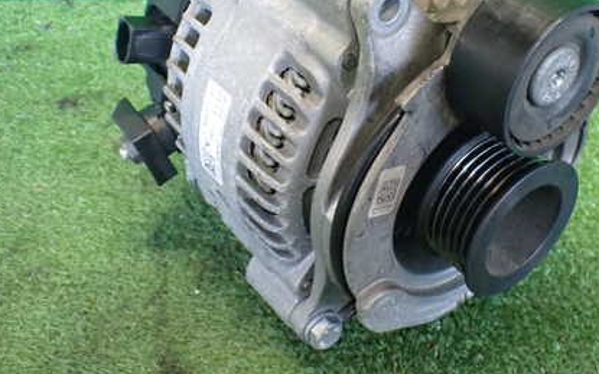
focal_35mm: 46
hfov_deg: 43.2
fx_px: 751
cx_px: 368
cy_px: 113
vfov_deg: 27.7
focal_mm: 5.4
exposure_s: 1/100
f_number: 2.3
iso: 800
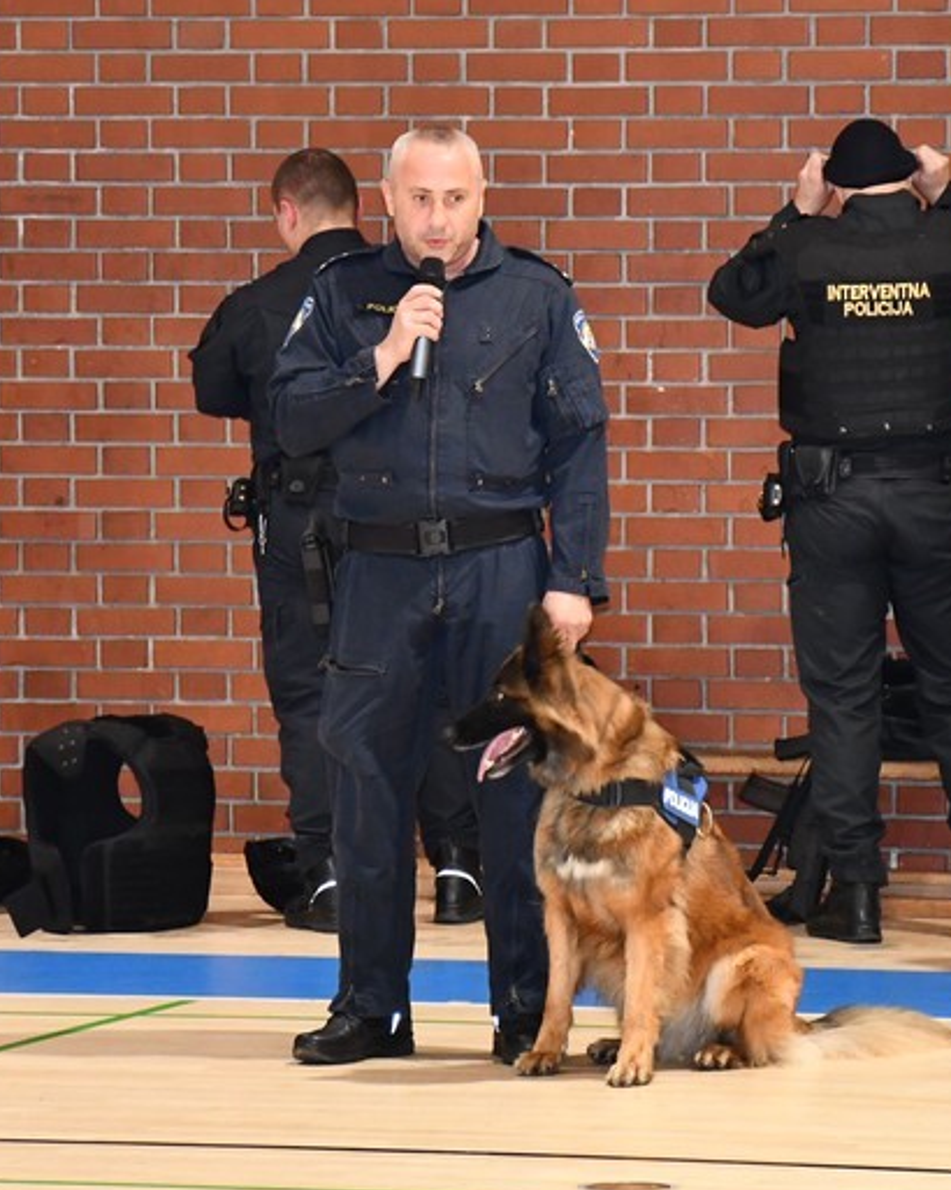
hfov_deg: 7.4
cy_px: 470
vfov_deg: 9.2
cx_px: 652
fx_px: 7393
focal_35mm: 210
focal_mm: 75
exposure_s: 1/60
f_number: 5
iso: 2800
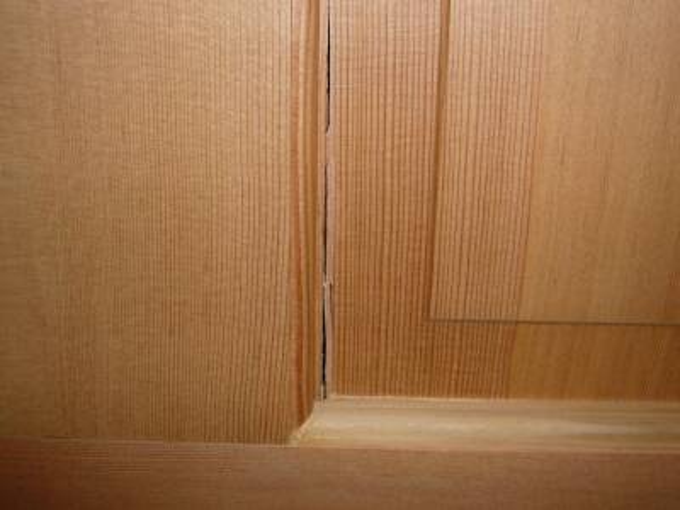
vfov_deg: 35.1
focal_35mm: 41
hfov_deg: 45.8
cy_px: 255
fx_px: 805
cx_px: 340
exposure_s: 1/30
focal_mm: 4.9
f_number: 2.9
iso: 80
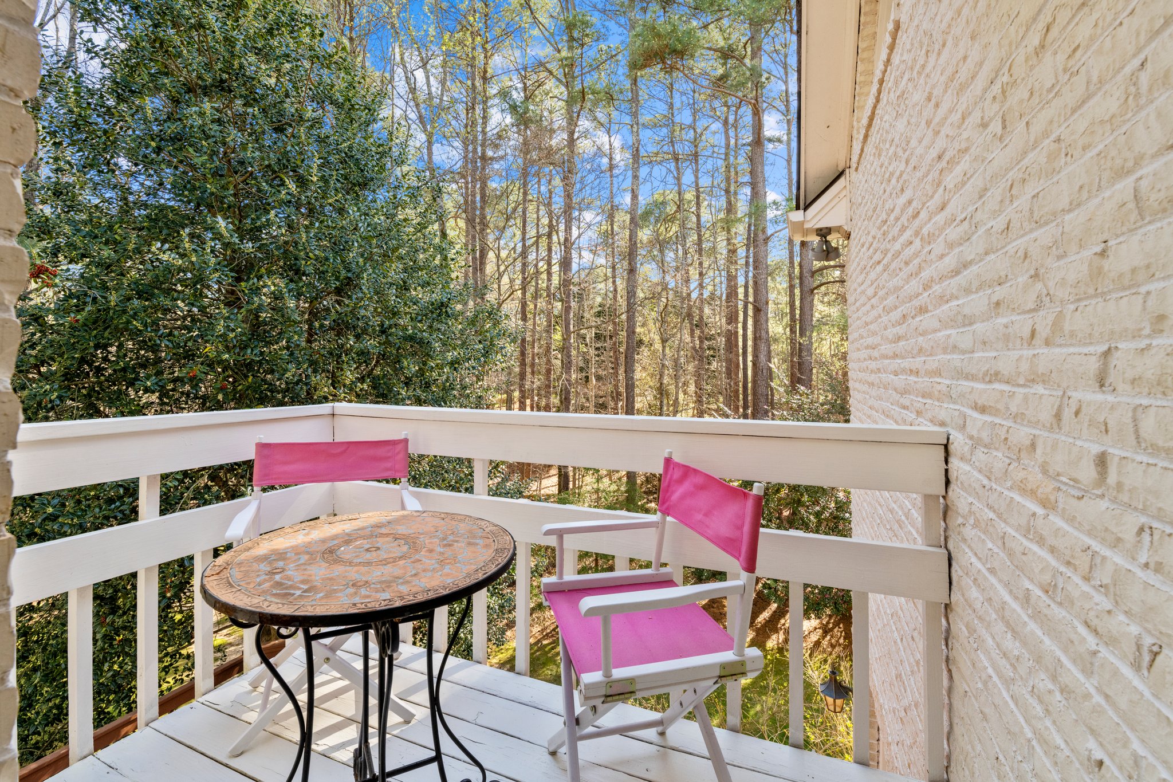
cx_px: 586
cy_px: 391
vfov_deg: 77.3
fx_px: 489
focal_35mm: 15
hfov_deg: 100.4
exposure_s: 1/100
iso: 400
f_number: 7.1
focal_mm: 15
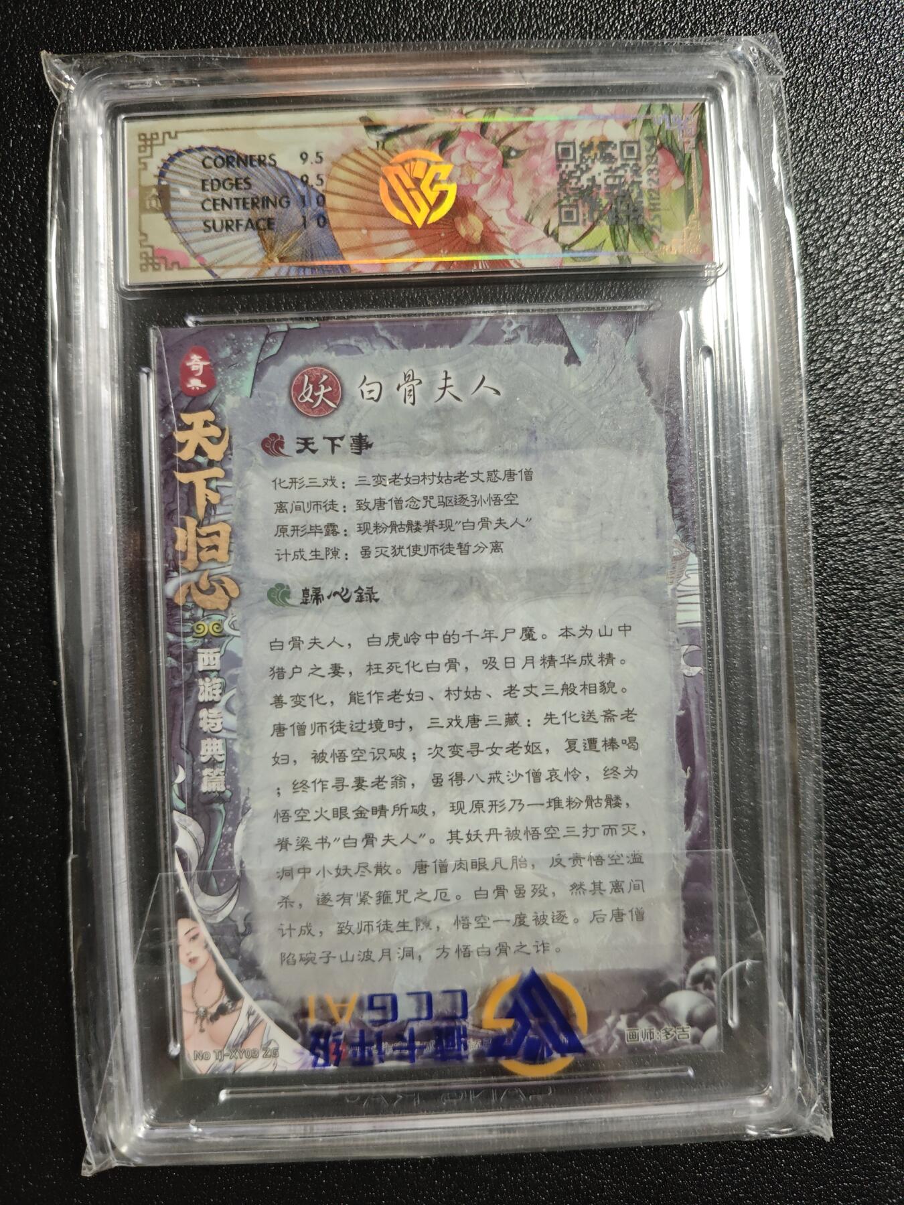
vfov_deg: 67.3
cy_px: 602
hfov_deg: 53.1
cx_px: 452
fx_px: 905
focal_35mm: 26
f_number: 1.5
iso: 800
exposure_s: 1/200
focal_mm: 4.94
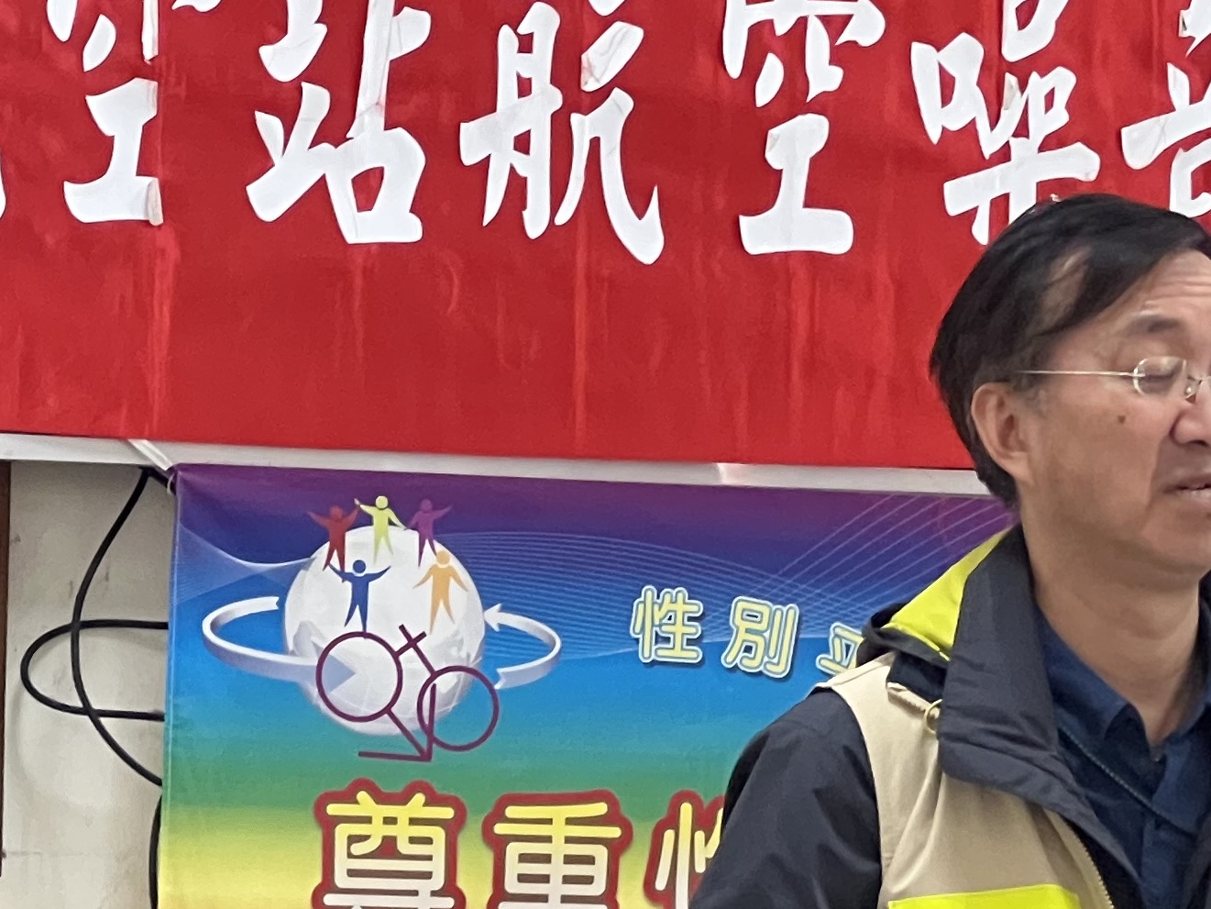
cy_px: 722
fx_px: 8222
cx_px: 1006
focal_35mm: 235
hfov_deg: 8.4
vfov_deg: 6.3
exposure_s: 1/60
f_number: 2.8
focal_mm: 9
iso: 400
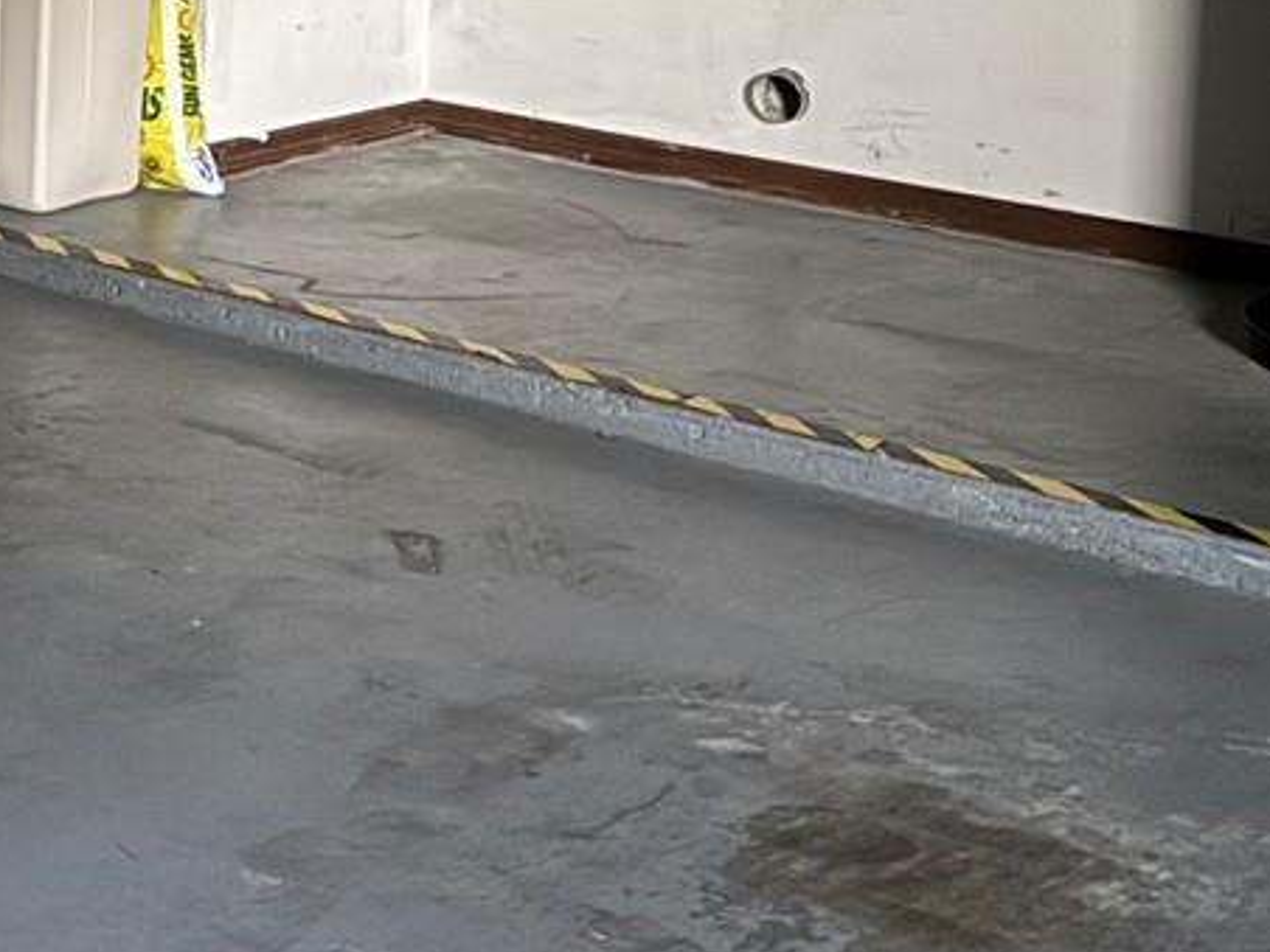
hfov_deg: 20.1
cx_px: -598
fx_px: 3119
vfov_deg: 16.4
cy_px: -306
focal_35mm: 85
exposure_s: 1/13
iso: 1000
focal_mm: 6.76
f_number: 1.78
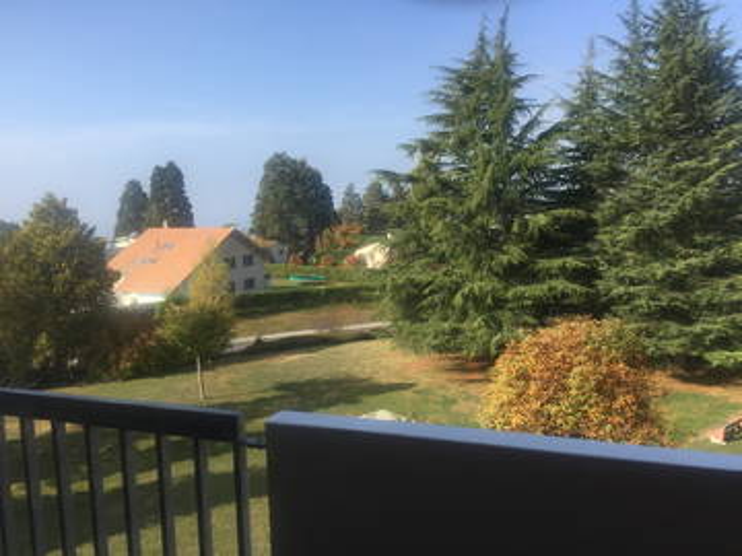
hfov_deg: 61.7
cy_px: 278
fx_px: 622
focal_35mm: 29
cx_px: 371
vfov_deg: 48.2
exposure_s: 1/1522
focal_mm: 4.15
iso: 32
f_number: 2.2
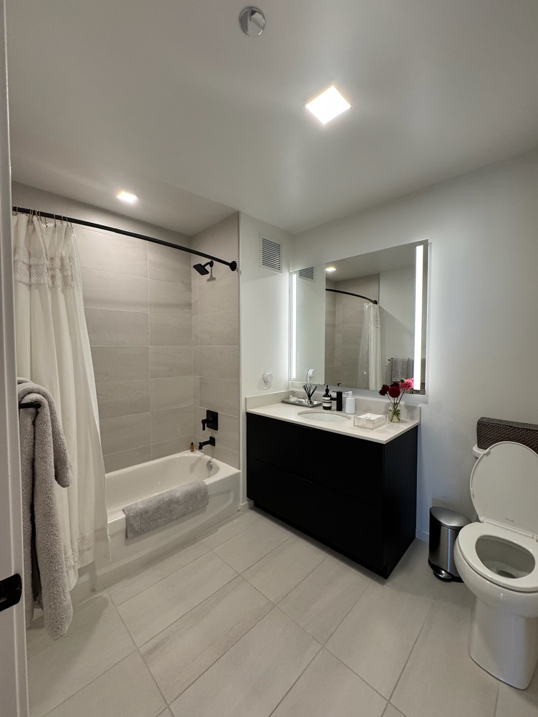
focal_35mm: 14
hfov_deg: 85.7
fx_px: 290
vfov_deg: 102.1
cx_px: 269
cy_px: 358
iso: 250
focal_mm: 2.22
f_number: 2.2
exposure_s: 1/120
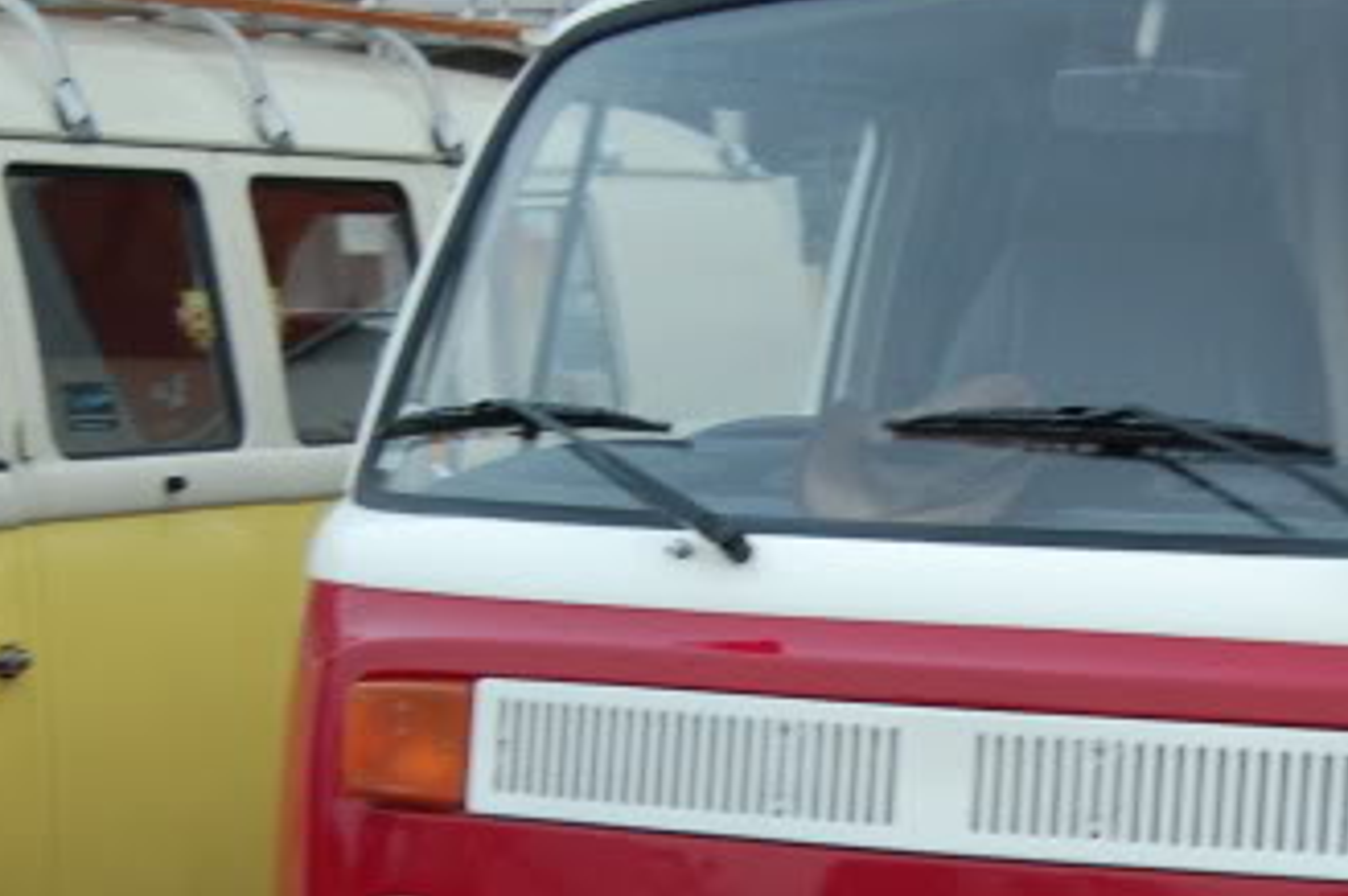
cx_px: 1153
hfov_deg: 17.3
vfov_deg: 11.6
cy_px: 742
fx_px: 4377
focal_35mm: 117
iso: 640
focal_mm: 32
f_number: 4.5
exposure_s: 1/30
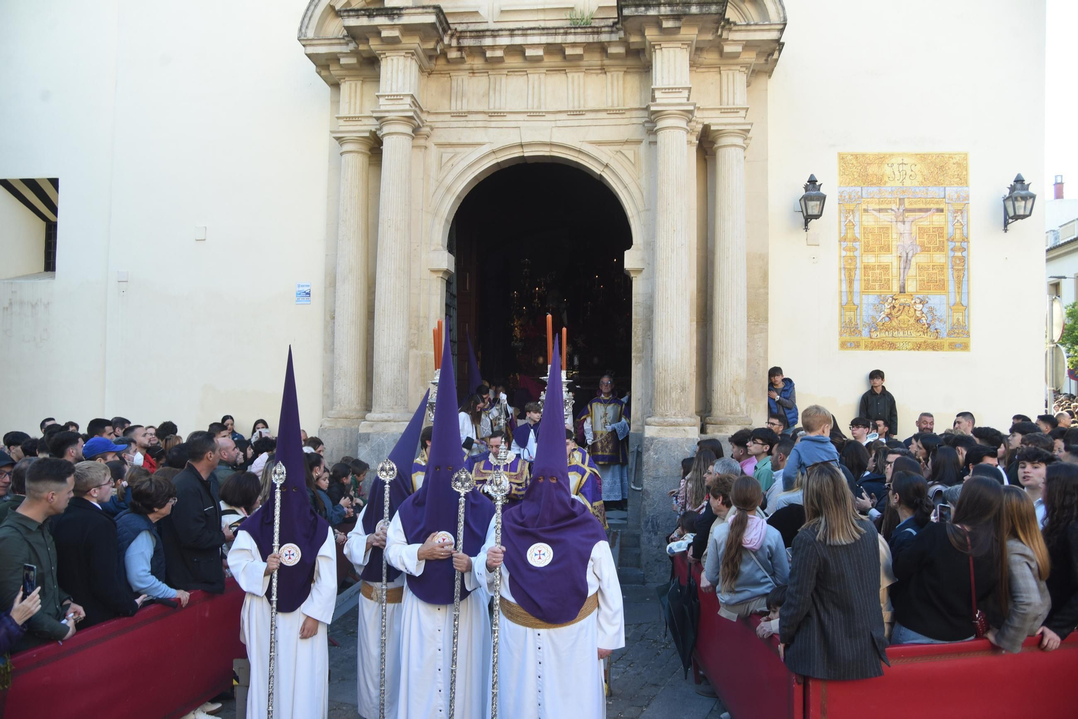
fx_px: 869
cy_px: 360
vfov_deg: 45.0
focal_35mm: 29
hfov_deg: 63.6
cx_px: 539
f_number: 7.1
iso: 560
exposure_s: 1/125
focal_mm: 29
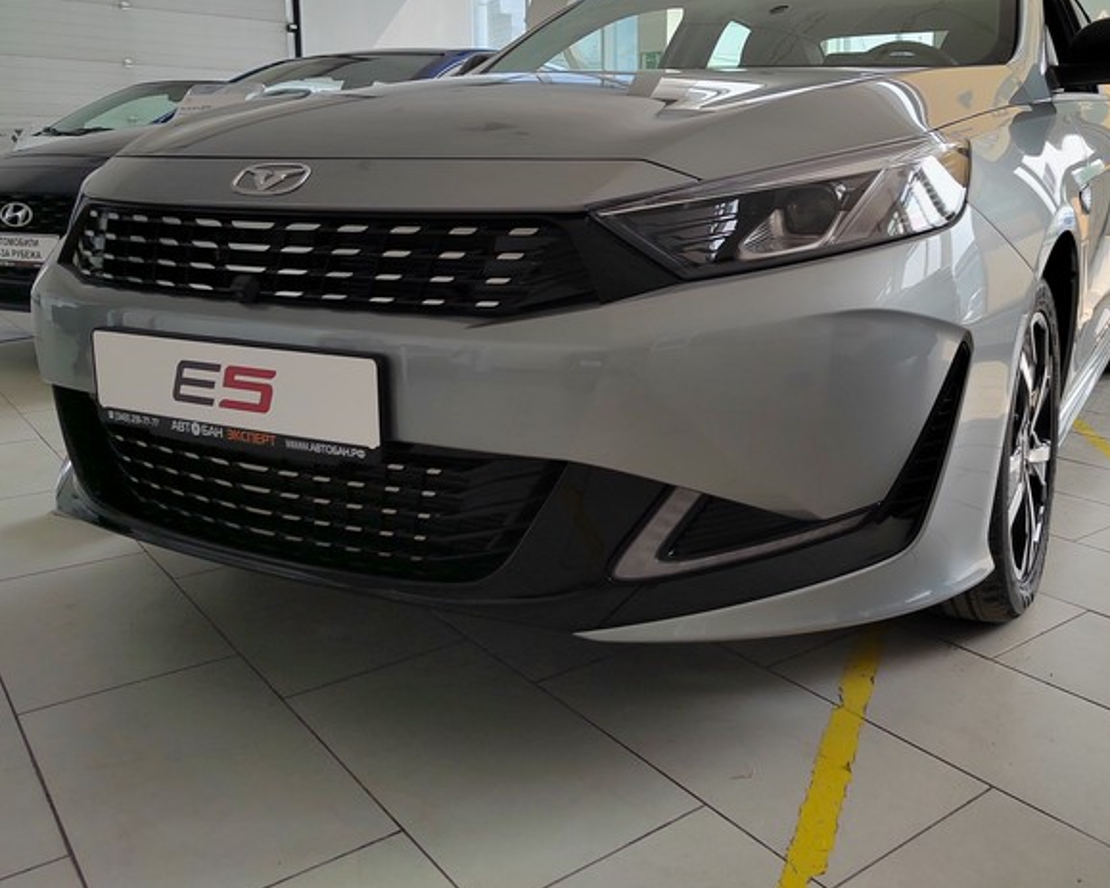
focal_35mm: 31
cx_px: 705
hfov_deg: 56.4
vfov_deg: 46.6
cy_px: 320
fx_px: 1018
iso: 100
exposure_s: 1/185
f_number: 1.9
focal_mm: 5.52
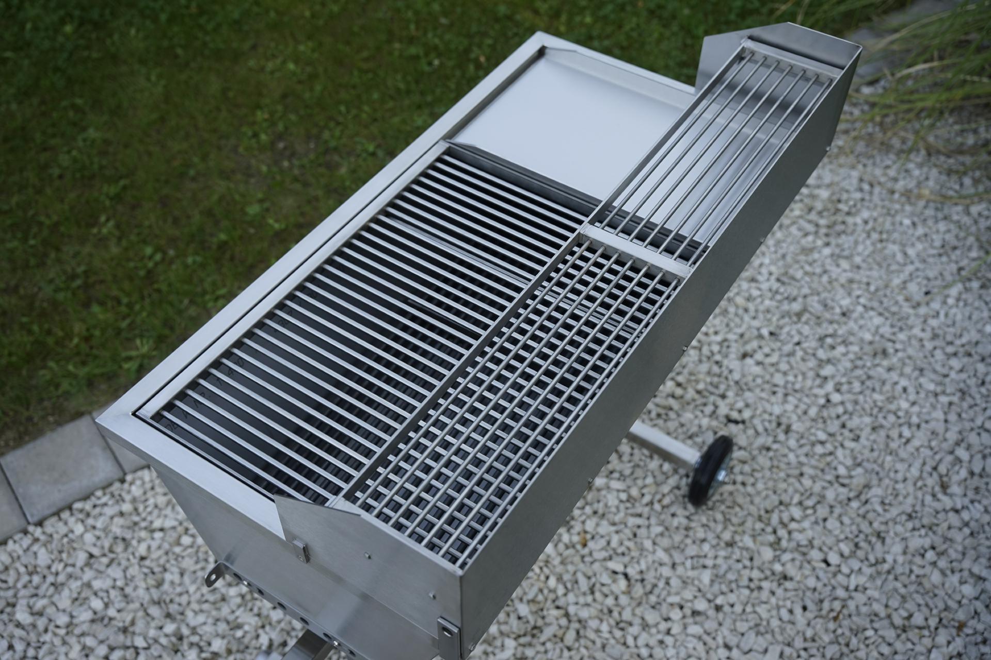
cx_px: 496
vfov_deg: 35.2
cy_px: 330
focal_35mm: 38
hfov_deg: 50.9
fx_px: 1040
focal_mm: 37.8
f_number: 3.5
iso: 100
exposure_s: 1/200
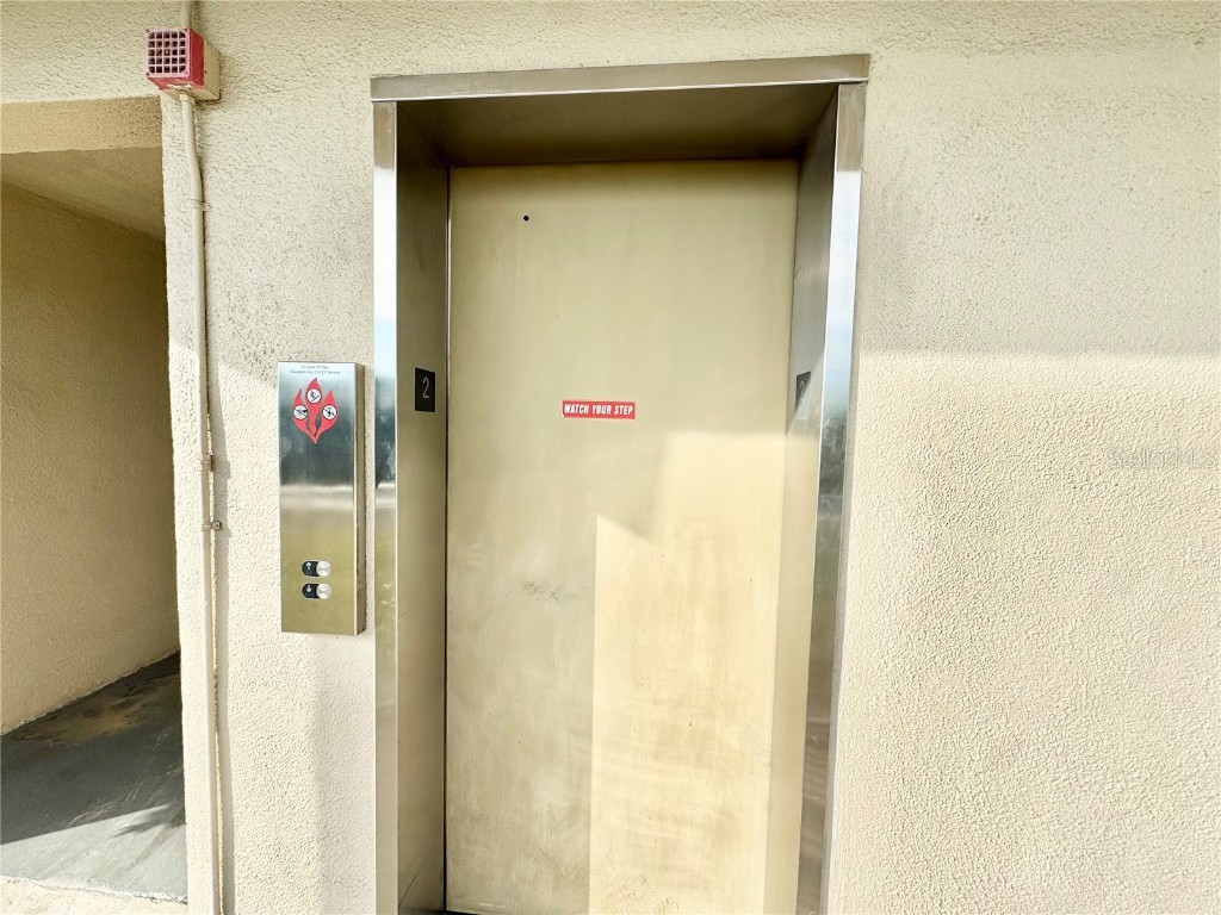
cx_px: 610
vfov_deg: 85.7
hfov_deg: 102.1
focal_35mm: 14
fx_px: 494
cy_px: 458
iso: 50
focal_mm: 2.22
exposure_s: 1/1198
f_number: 2.2
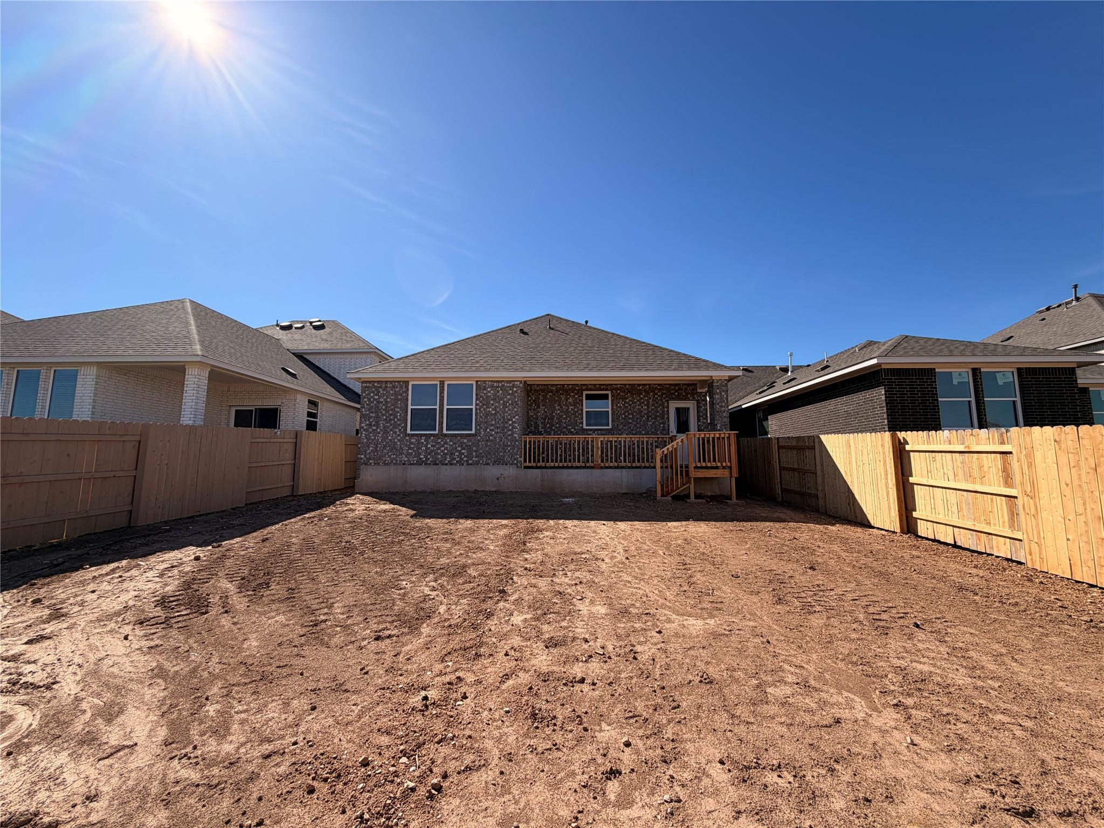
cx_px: 552
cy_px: 414
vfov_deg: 85.7
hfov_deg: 102.1
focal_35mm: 14
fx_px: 446
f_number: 2.2
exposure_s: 1/830
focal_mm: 2.22
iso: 20
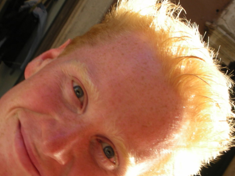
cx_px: 74
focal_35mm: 105
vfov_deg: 14.1
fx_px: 713
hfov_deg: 18.7
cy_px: 82
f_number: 4.4
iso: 50
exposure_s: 1/62.1
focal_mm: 12.2
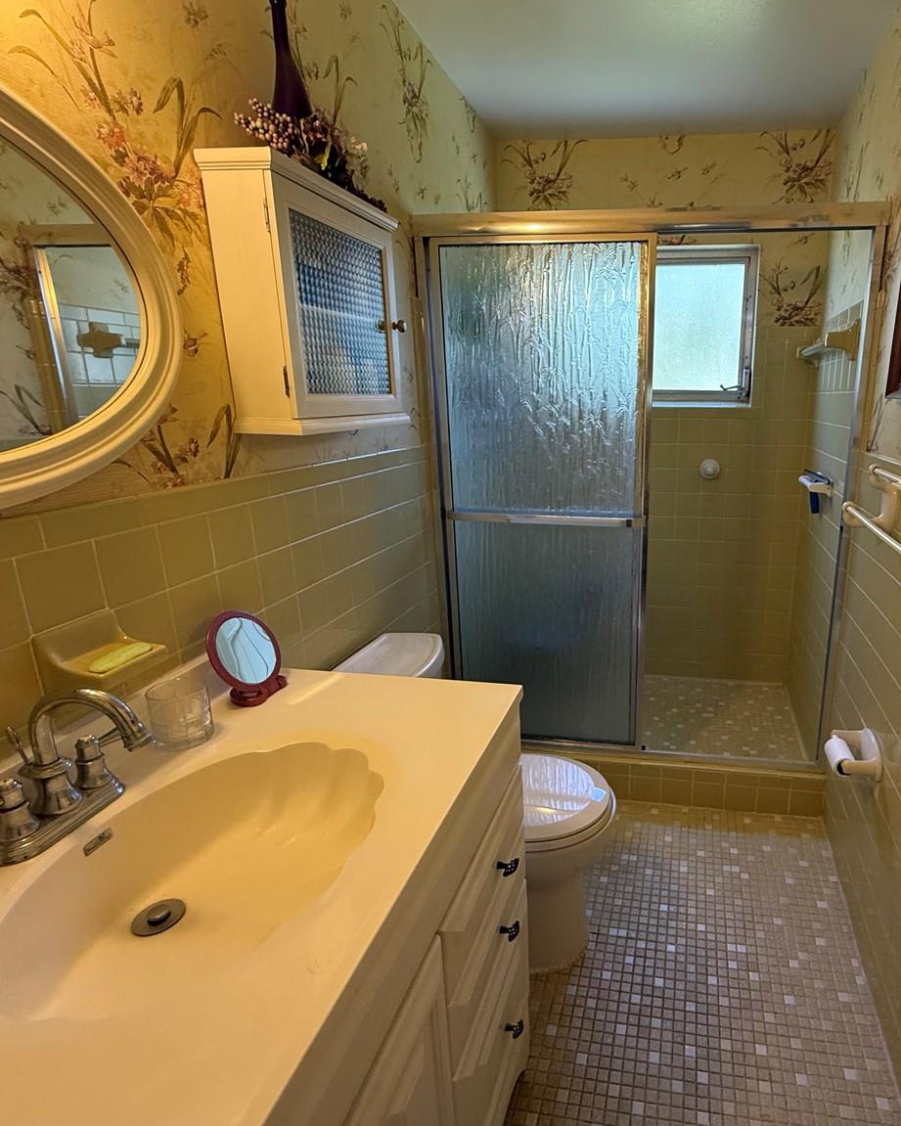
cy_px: 569
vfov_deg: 83.3
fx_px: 633
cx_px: 610
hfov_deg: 68.6
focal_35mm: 19
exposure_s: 1/120
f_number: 2.2
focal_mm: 2.22
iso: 250
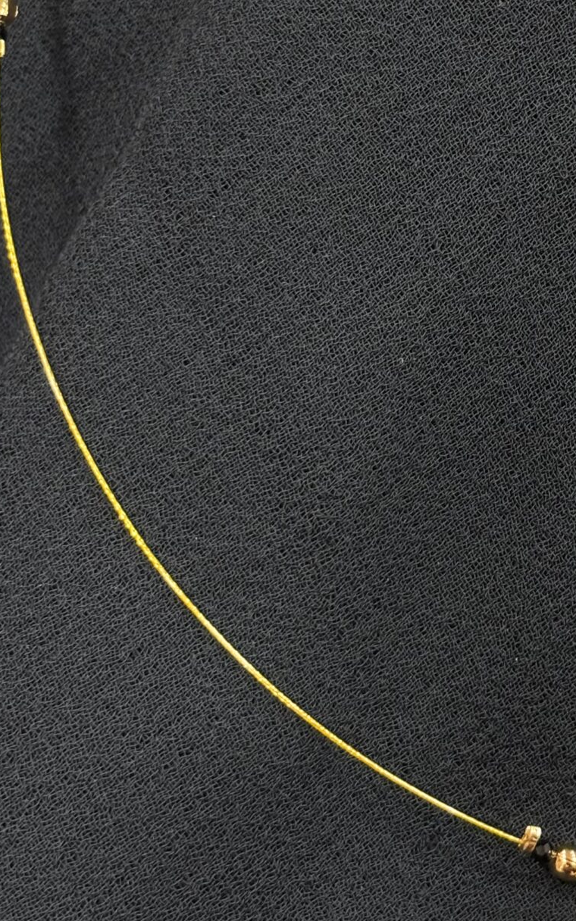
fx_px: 2914
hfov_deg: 11.2
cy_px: 169
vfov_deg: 17.8
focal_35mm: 116
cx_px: 609
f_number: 1.6
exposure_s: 1/25
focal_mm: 5.96
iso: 250
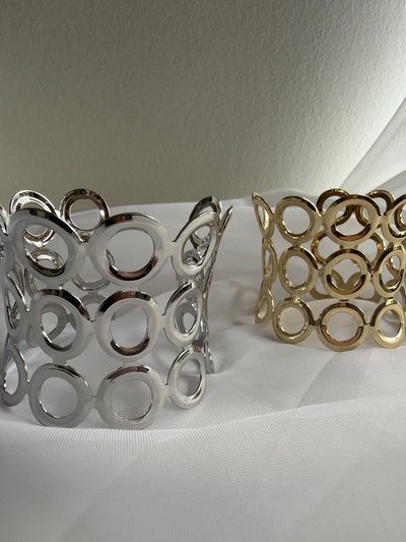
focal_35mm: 24
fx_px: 375
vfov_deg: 71.6
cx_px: 203
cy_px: 271
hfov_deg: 56.8
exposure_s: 1/99
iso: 50
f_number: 2.2
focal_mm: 2.22
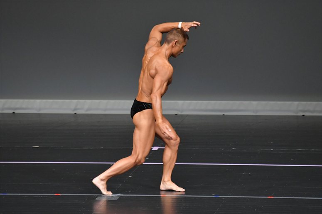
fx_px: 4023
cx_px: 161
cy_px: 107
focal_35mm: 450
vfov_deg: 3.1
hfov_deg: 4.6
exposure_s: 1/400
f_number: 5.6
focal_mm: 300
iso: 4000
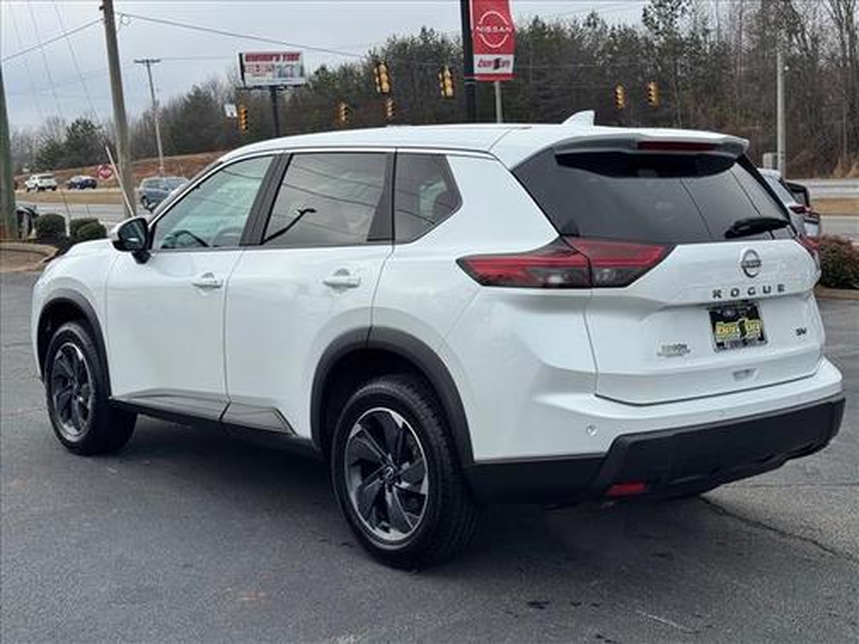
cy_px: 322
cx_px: 430
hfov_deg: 39.7
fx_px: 1191
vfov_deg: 30.3
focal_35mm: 48
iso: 64
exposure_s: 1/2045
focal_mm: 6.76
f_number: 1.78
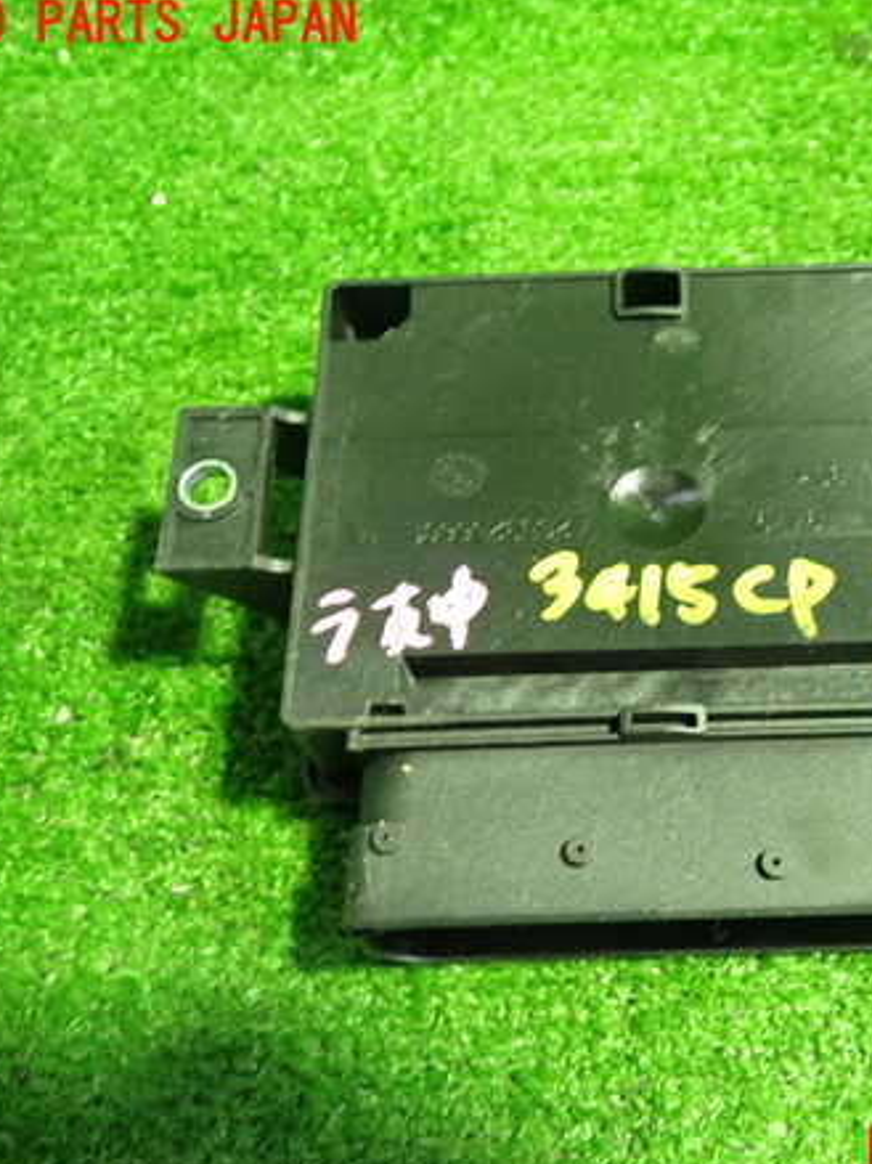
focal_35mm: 41
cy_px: 589
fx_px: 1378
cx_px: 671
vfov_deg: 45.8
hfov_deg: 34.3
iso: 640
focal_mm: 5.4
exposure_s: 1/30
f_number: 2.3
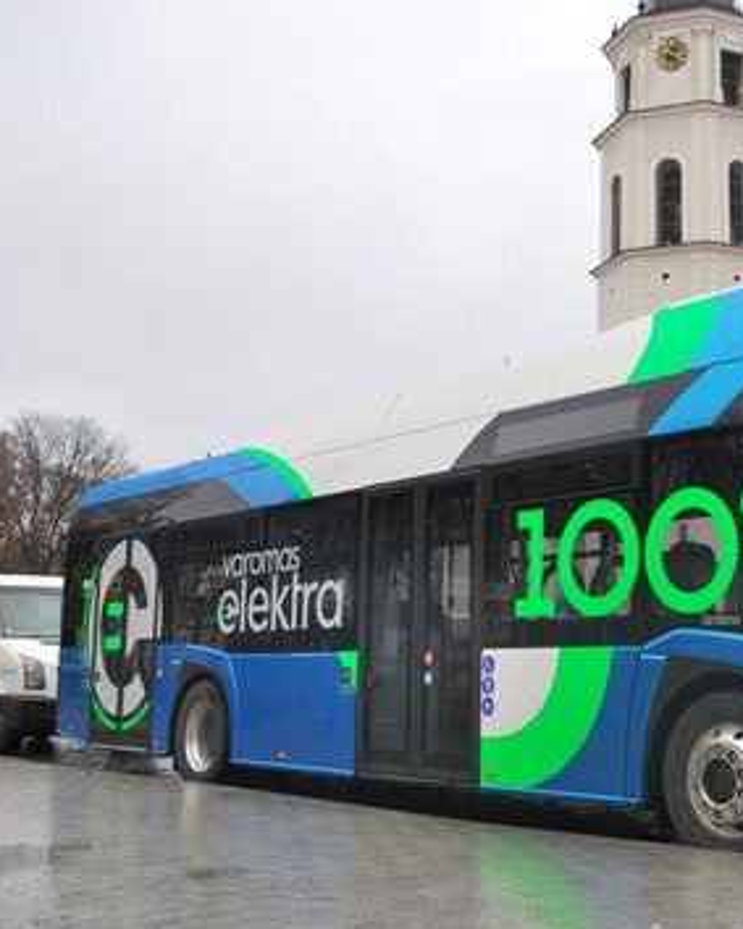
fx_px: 1182
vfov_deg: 42.9
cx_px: 685
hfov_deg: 32.9
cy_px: 467
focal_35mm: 43
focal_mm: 20
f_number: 5.6
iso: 140
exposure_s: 1/125
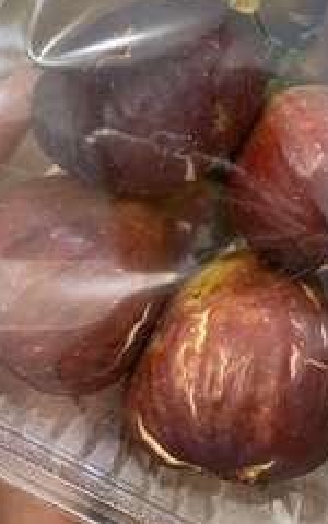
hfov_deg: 27.6
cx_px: 249
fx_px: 658
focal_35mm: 46
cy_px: 181
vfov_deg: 43.0
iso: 160
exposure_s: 1/60
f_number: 1.8
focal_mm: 4.25
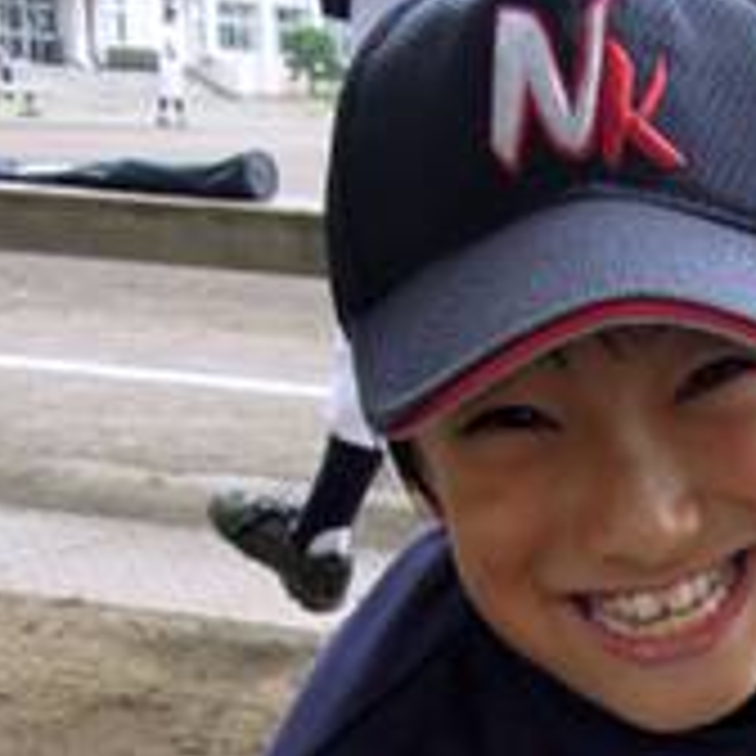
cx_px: 819
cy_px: 981
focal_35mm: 81
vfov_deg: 19.7
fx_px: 2001
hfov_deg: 20.5
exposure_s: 1/800
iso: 160
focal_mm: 4.3
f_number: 2.8
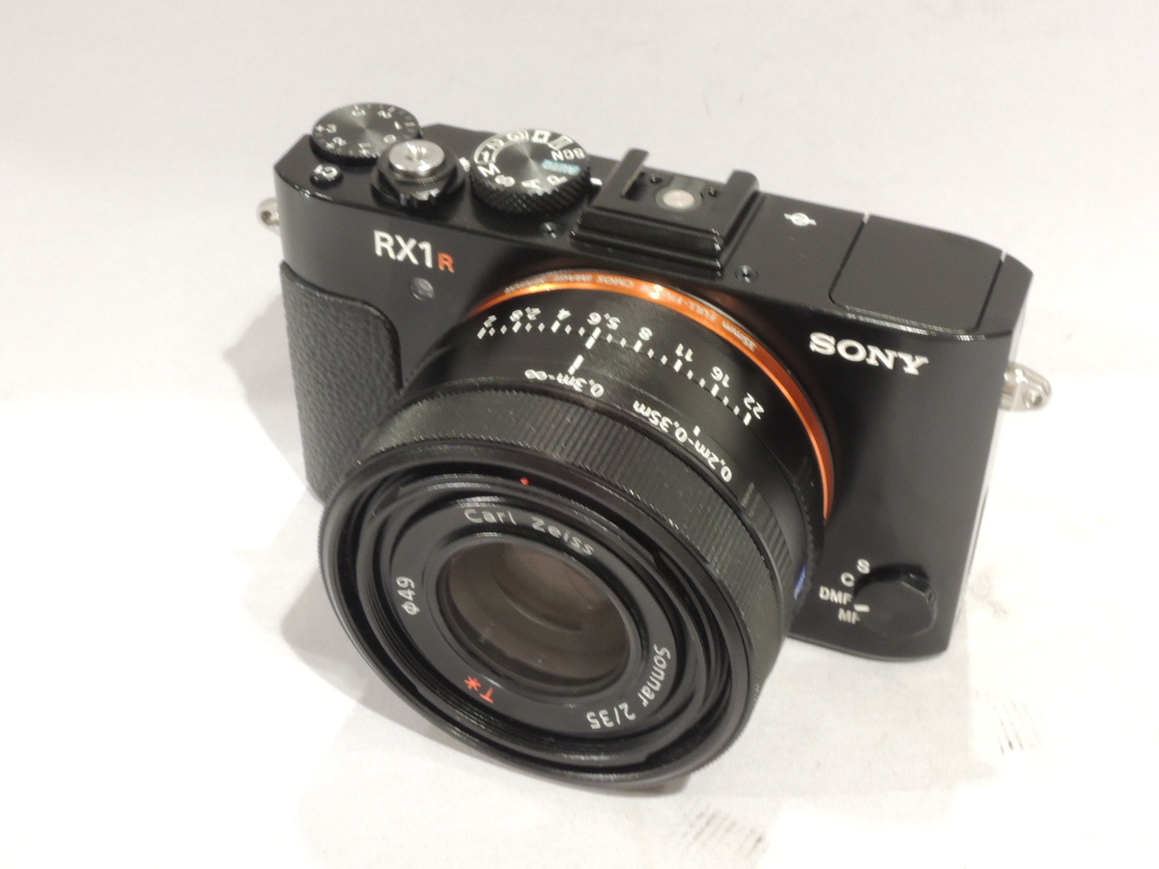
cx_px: 580
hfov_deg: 34.9
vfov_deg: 26.6
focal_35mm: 55
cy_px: 434
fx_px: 1841
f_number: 8
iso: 500
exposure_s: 1/15
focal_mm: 9.9
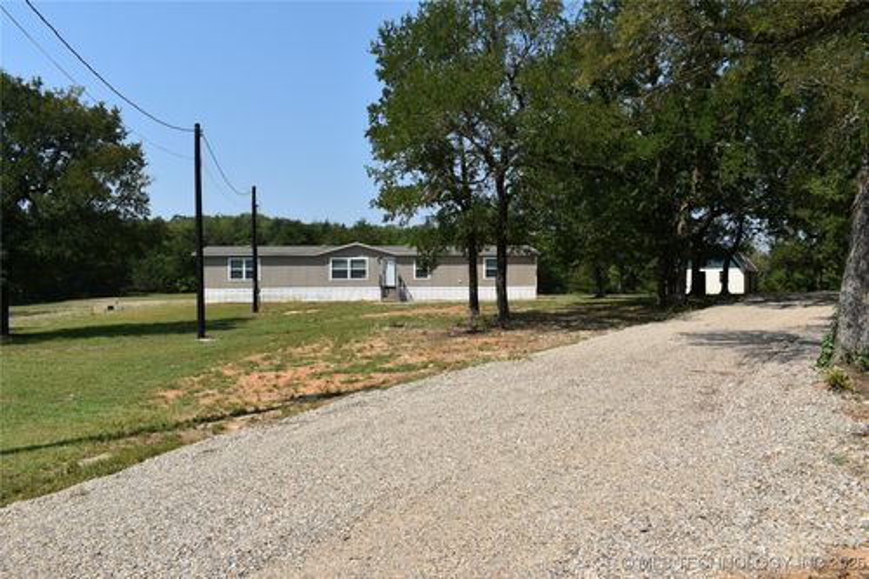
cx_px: 434
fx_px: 651
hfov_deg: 67.4
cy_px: 290
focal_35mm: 27
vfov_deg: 47.9
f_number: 11
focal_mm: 18
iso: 100
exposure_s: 1/200
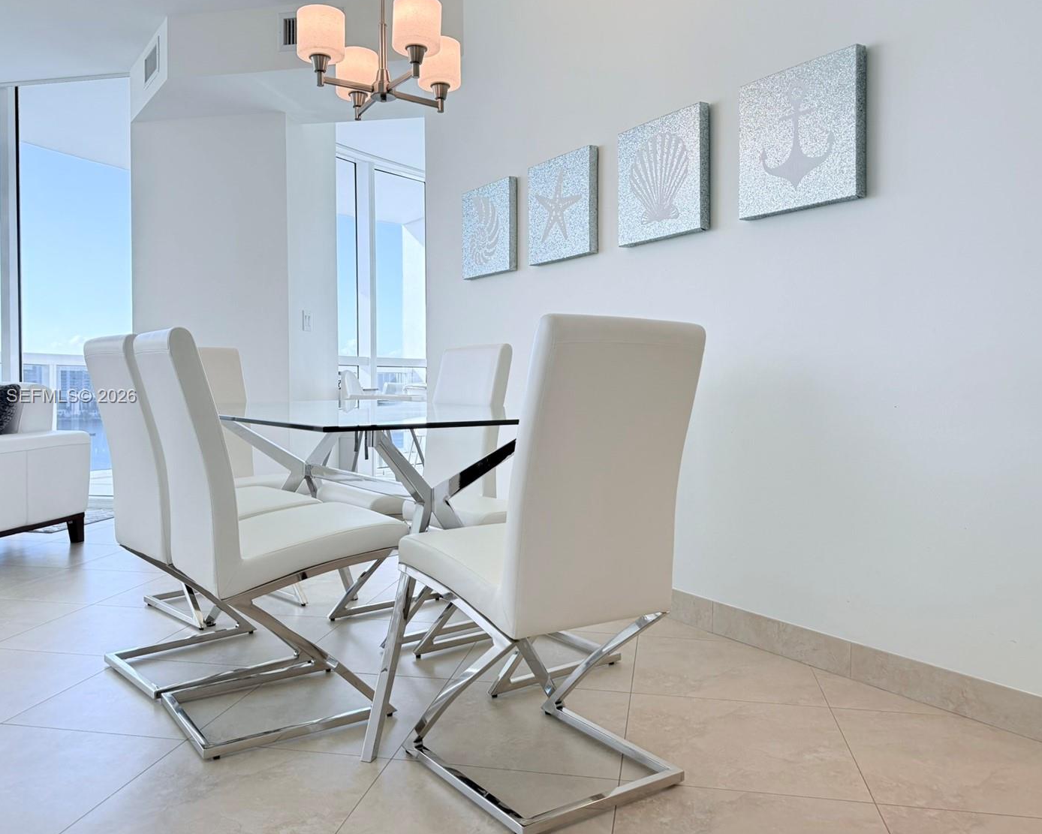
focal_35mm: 27
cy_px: 397
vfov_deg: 53.2
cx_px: 503
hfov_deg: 64.0
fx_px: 833
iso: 100
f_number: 1.78
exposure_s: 1/280
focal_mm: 6.76
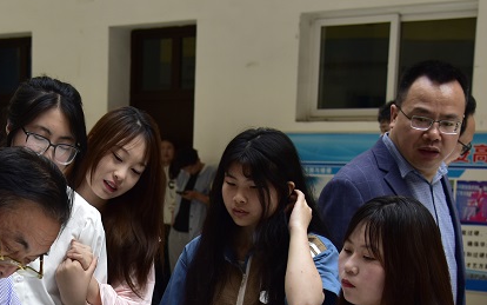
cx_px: 33
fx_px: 1128
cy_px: 367
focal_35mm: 85
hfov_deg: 23.6
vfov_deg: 14.9
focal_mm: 32
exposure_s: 1/320
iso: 280
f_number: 4
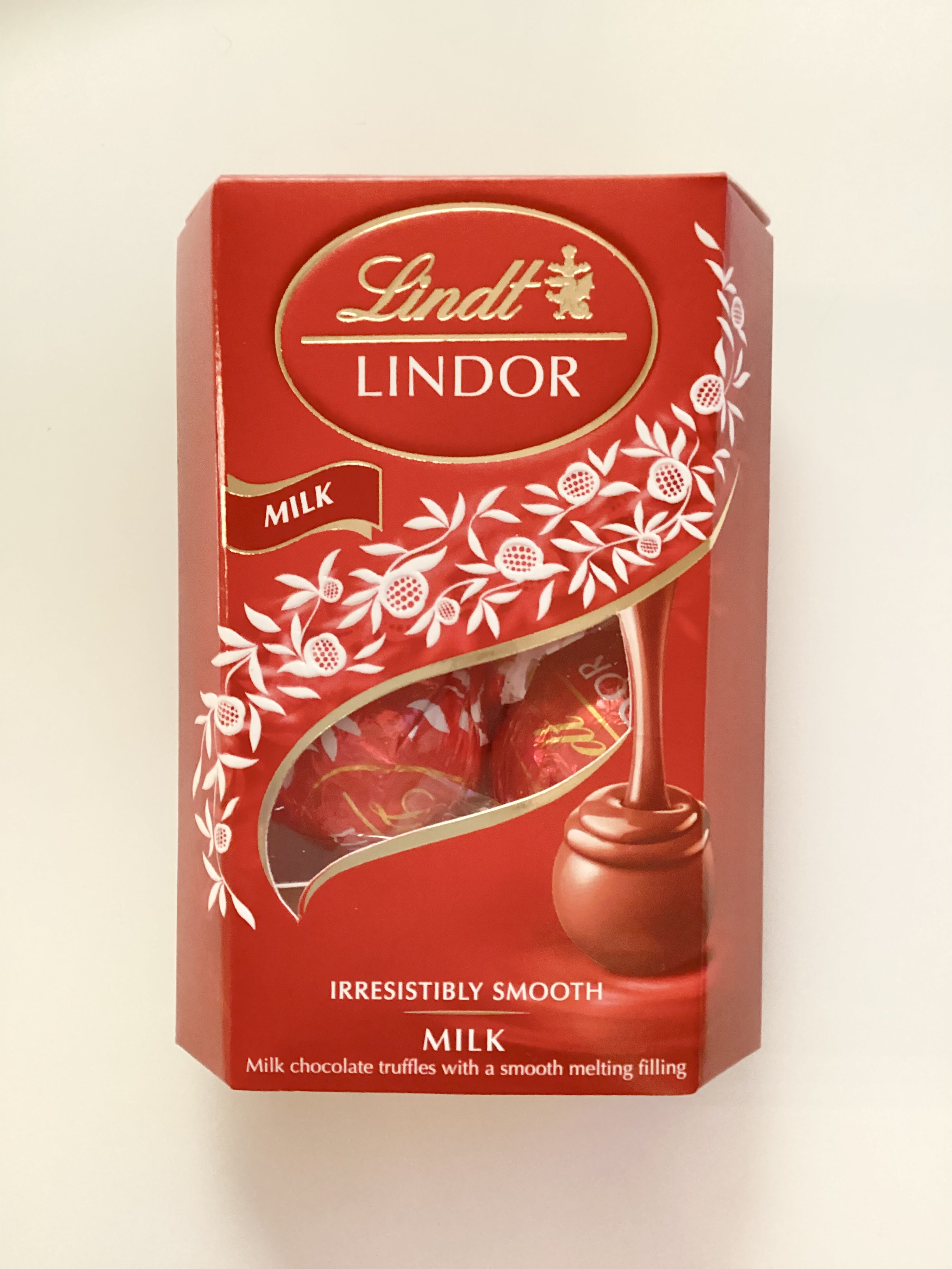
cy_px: 634
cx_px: 476
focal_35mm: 31
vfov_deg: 58.4
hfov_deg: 45.4
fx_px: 1137
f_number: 2.4
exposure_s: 1/20
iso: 800
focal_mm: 3.3
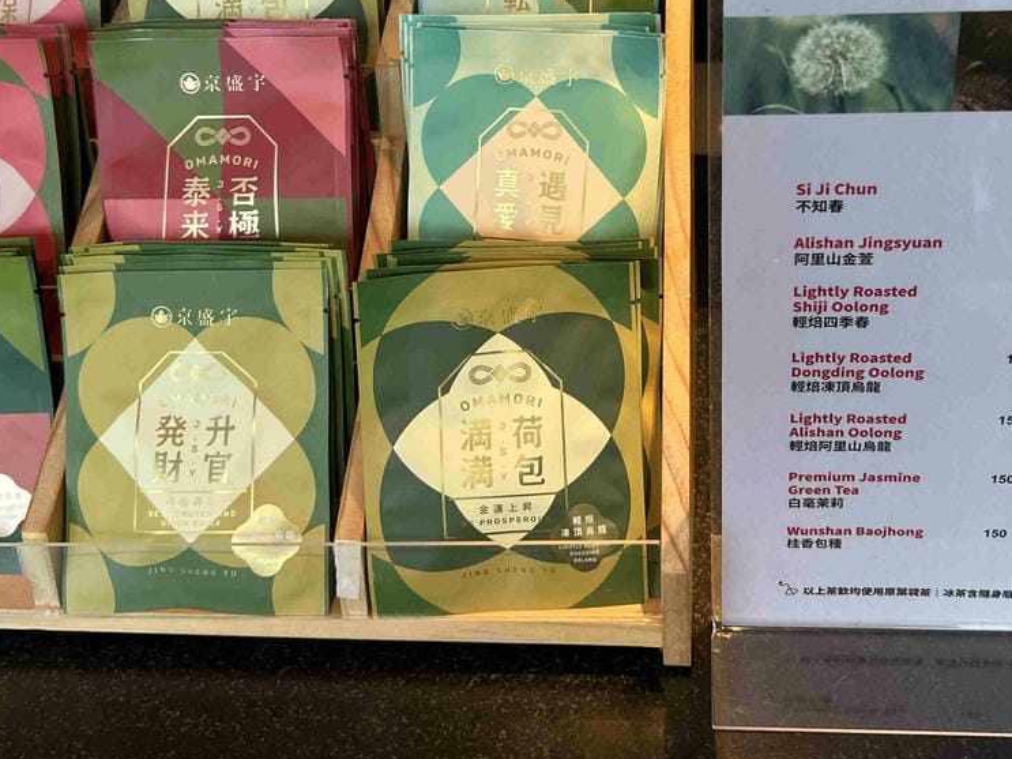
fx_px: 1228
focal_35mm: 42
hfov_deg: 44.5
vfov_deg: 33.5
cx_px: 613
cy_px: 170
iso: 125
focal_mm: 5.7
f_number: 1.5
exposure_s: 1/103
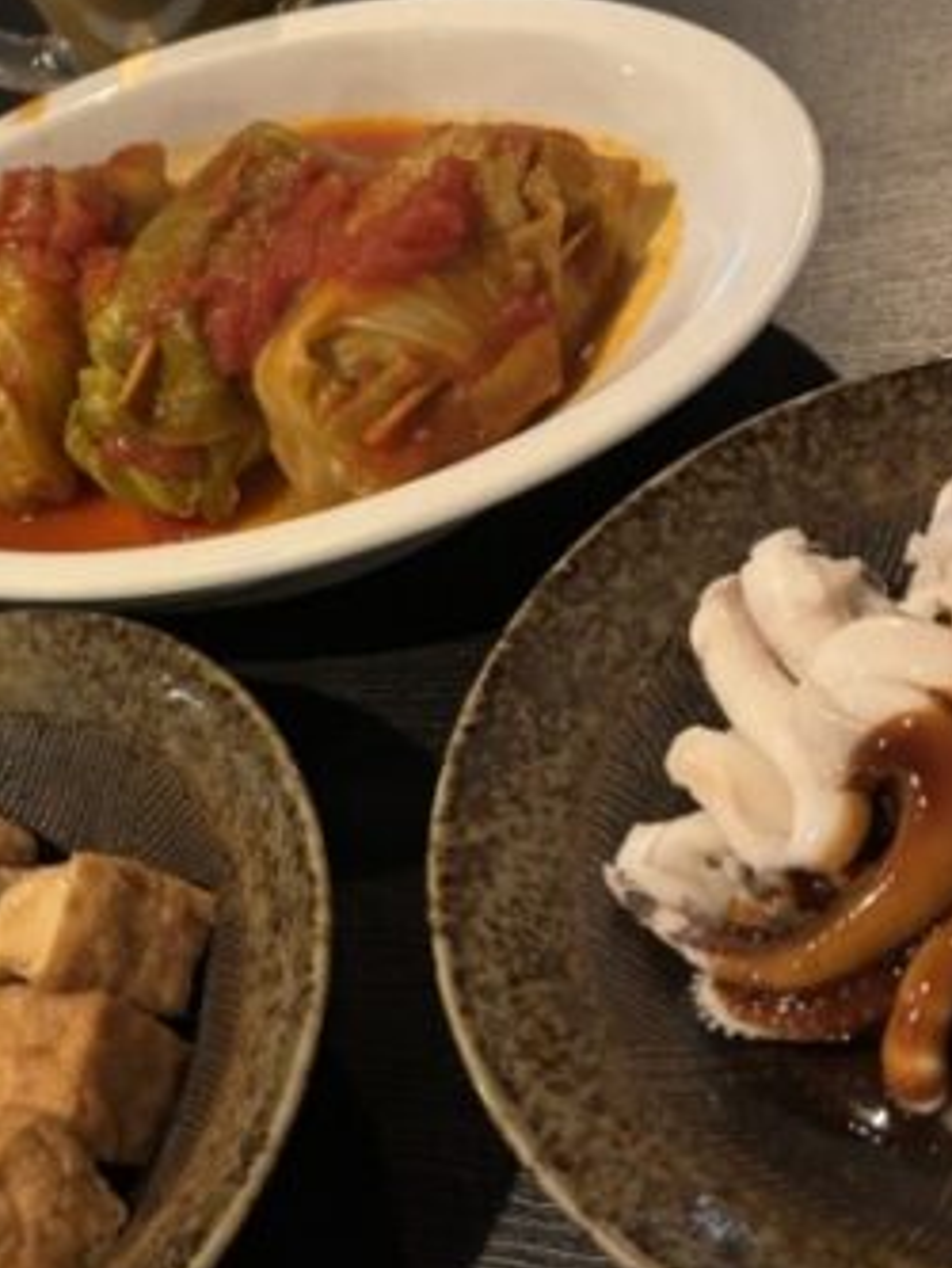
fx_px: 1832
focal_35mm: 50
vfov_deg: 38.2
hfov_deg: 27.8
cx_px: 57
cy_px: 644
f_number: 1.6
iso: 640
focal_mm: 5.96
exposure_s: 1/30
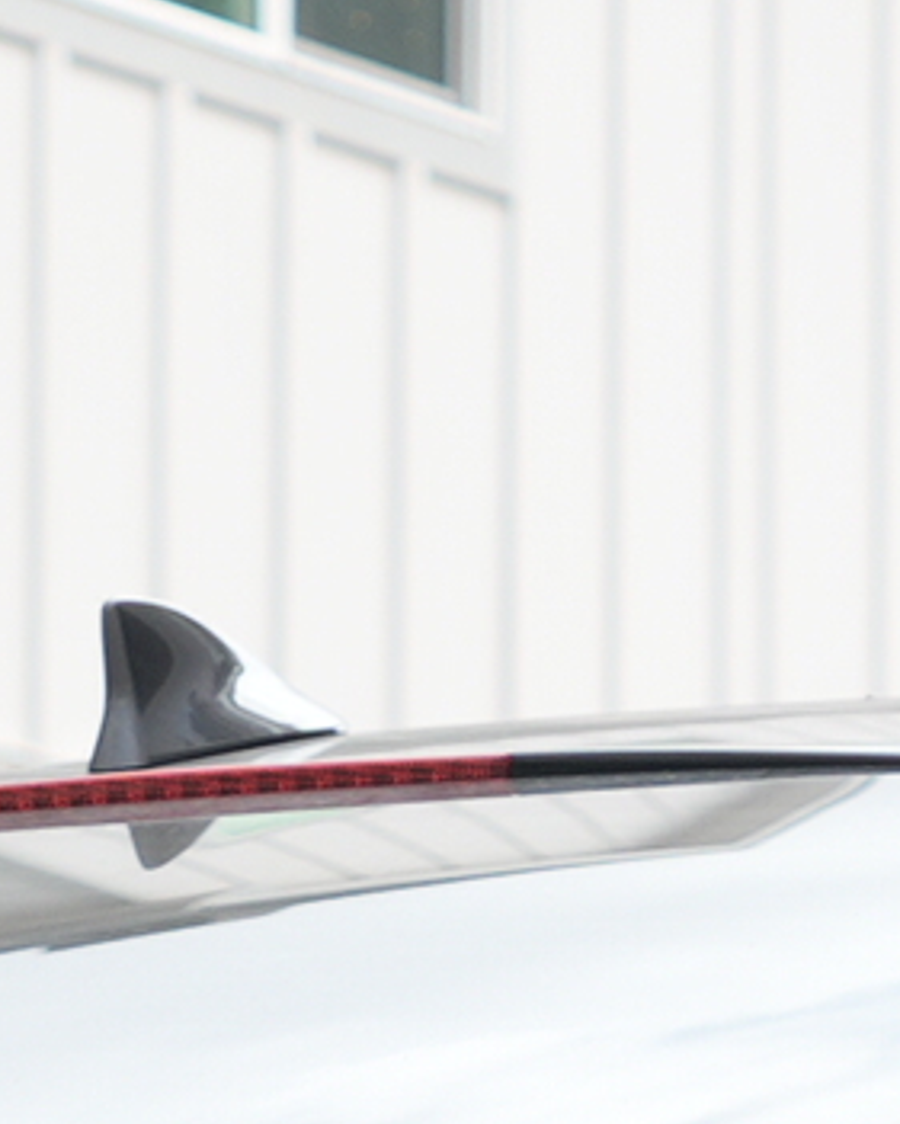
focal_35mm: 393
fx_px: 13090
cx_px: 442
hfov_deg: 3.9
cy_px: 3093
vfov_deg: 4.7
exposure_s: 1/60
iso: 125
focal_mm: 31.6
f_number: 2.8
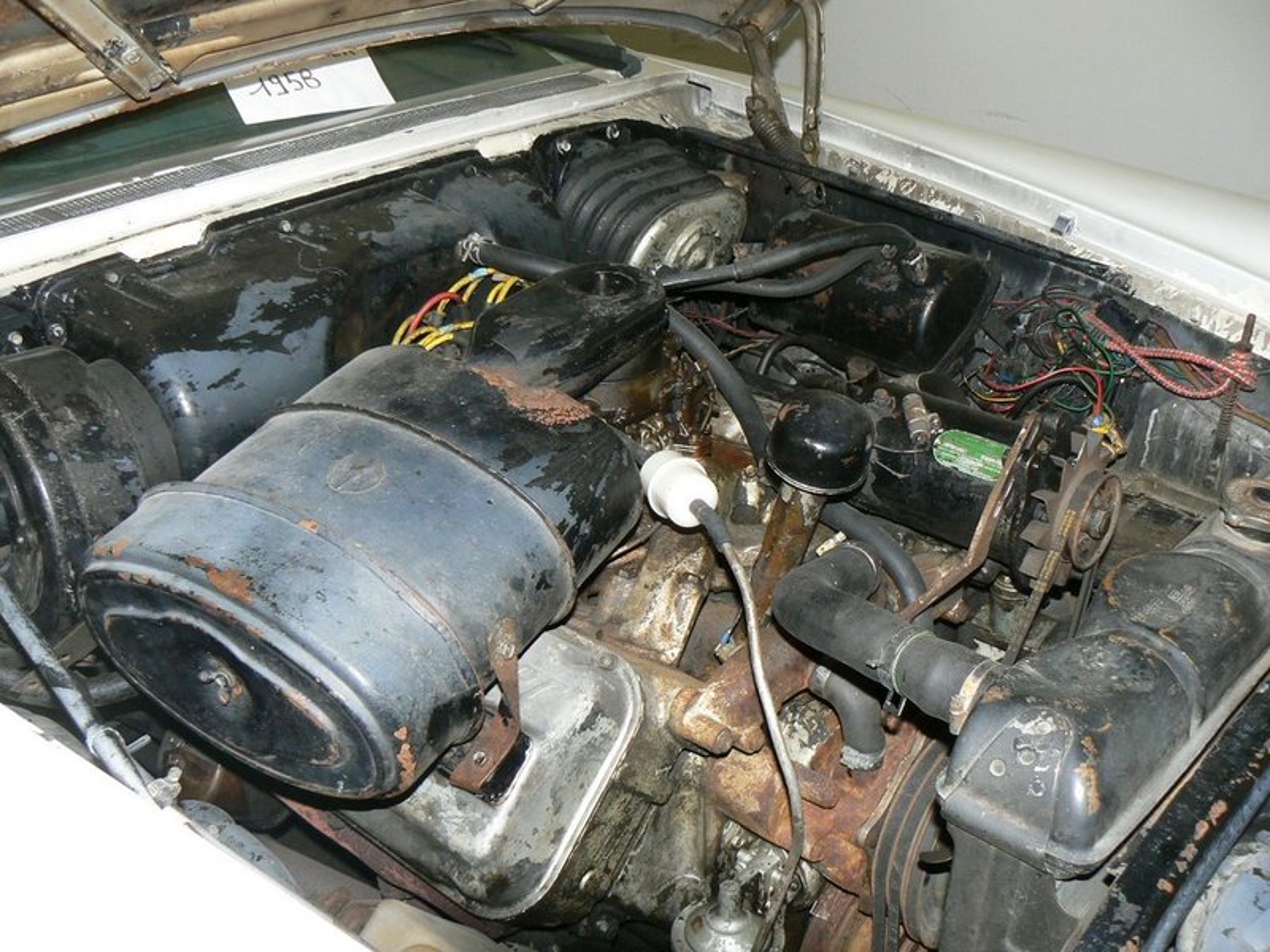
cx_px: 635
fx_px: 1321
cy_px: 476
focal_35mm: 36
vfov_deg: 39.7
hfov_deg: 51.4
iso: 100
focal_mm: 6
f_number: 2.8
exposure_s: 1/30
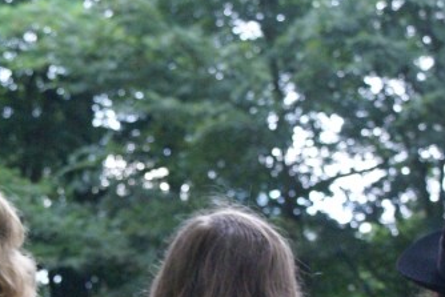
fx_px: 2275
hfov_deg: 11.1
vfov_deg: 7.4
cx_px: 1
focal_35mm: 184
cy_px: 364
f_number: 5.6
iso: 800
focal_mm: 40
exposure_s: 1/125
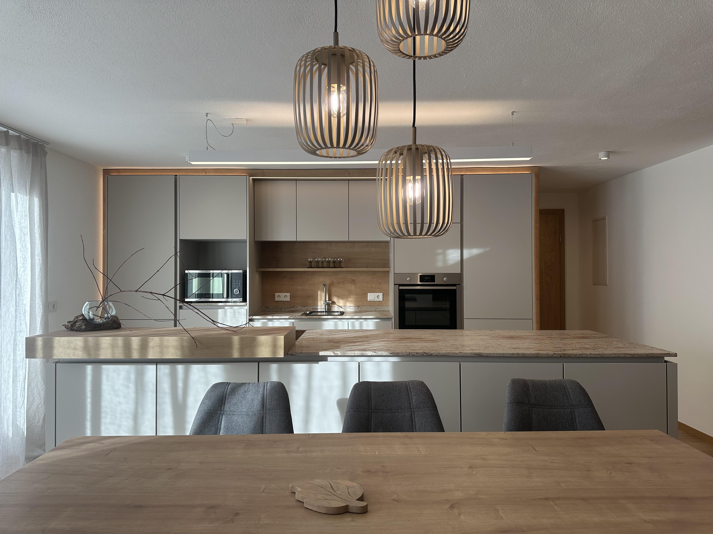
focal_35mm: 24
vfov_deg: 56.8
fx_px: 494
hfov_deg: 71.6
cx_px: 356
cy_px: 267
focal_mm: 6.86
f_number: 1.78
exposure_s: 1/441
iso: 80
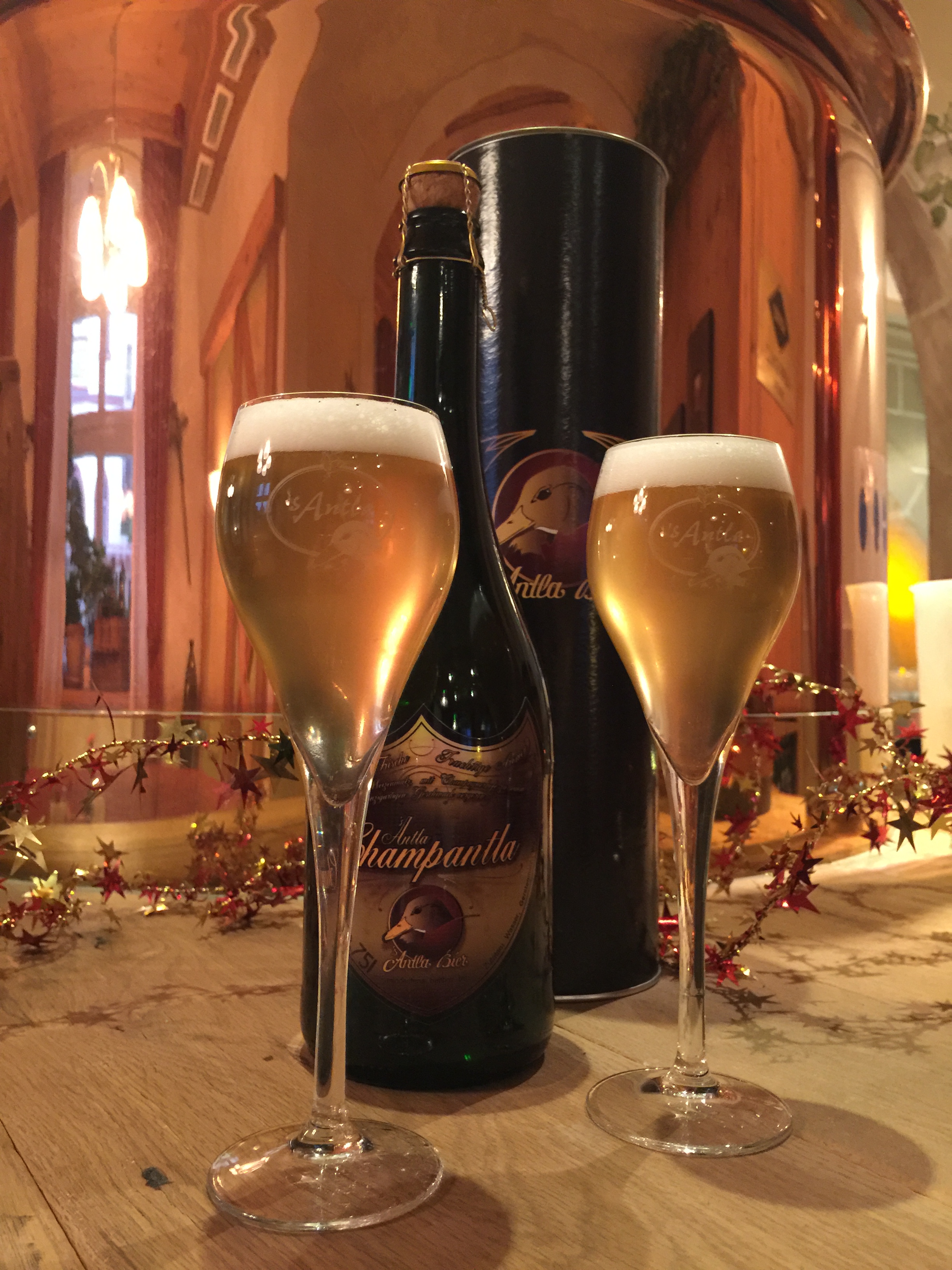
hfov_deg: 48.2
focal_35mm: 29
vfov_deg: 61.7
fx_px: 1063
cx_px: 476
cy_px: 635
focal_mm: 4.15
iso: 125
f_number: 2.2
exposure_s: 1/8
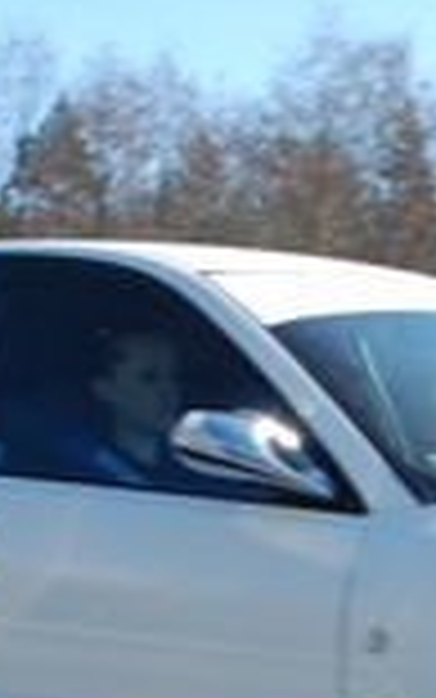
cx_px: 440
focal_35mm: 114
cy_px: 572
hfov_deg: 11.4
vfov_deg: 18.1
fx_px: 2165
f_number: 7.1
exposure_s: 1/200
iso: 100
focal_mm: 18
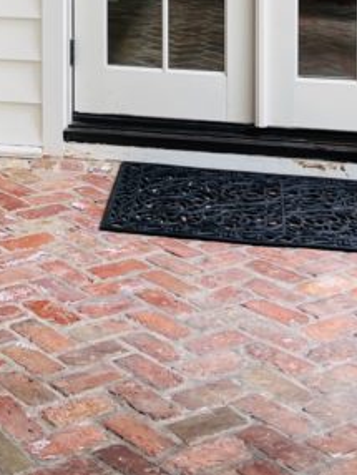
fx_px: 1277
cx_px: -65
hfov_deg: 15.4
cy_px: -204
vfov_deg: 18.9
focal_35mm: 93
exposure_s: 1/190
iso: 32
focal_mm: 5.1
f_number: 1.6
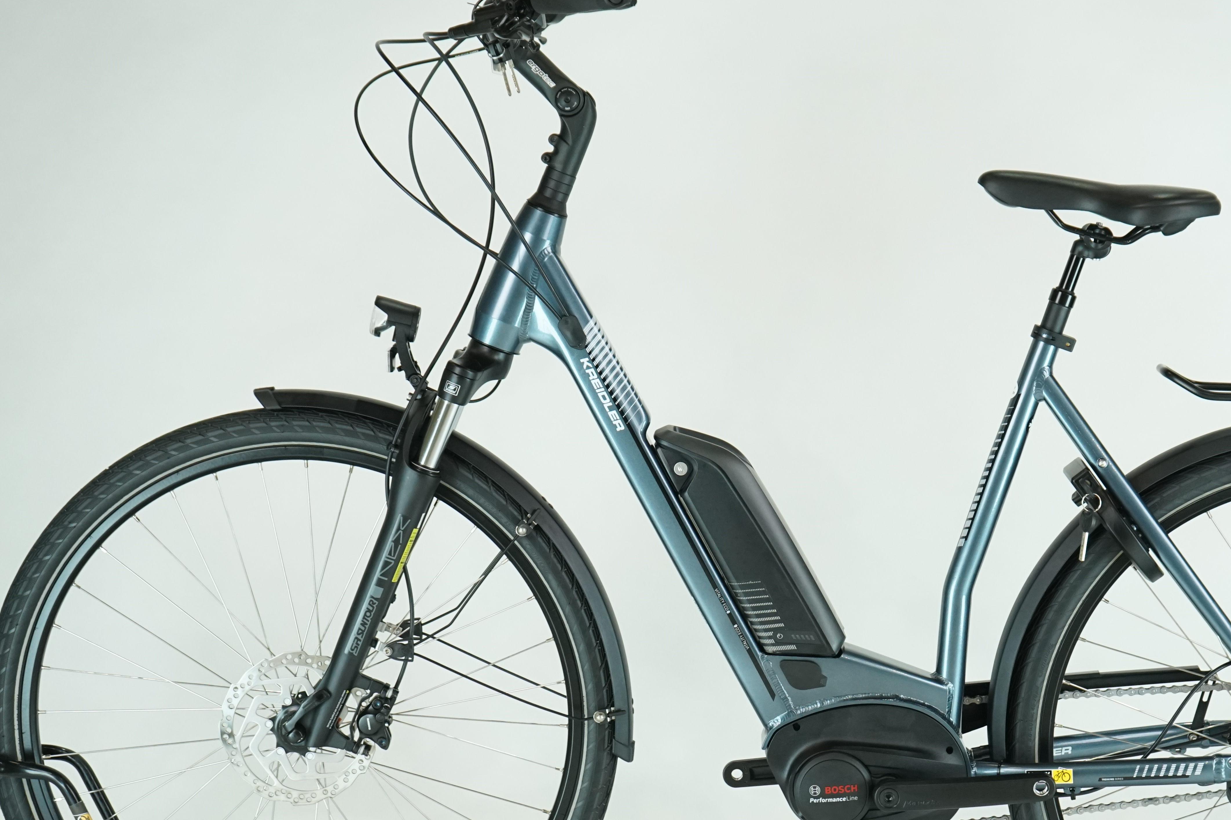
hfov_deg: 25.5
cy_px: 515
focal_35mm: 79
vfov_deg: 17.2
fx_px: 2701
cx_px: 813
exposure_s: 1/200
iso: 1600
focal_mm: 56
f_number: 5.6
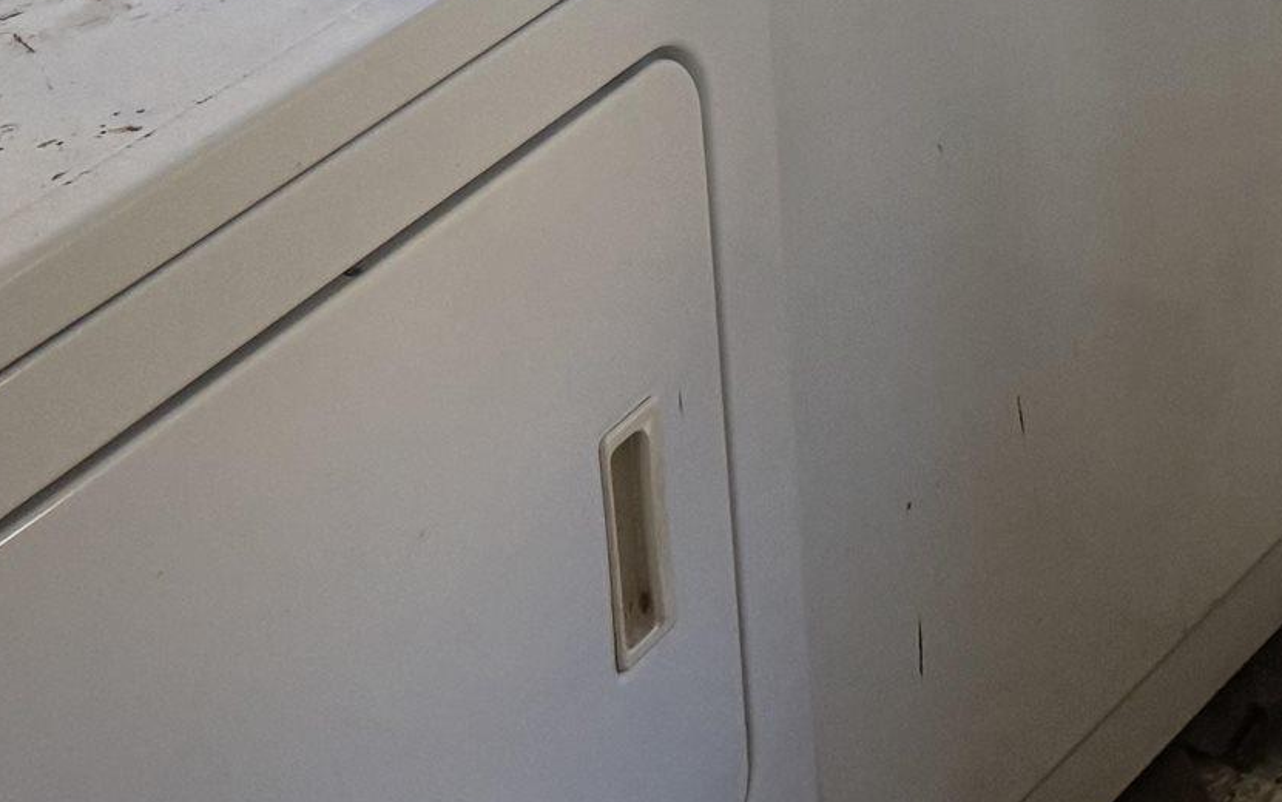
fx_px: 3285
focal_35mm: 94
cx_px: 1021
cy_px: -492
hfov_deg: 21.8
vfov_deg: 13.0
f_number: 1.78
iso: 200
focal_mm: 6.76
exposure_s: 1/120
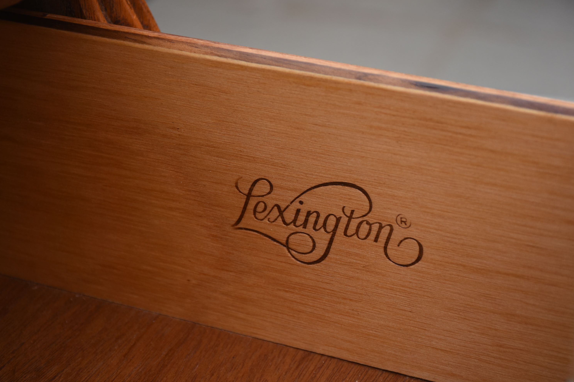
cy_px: 191
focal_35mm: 100
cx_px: 289
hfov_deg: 20.4
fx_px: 1594
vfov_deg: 13.7
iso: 200
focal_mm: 66
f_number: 7.1
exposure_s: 1/125
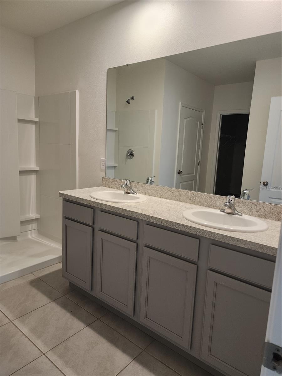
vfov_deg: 73.9
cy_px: 188
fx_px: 250
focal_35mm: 23
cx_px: 141
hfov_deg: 58.9
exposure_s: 1/120
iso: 160
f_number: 1.8
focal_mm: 6.4
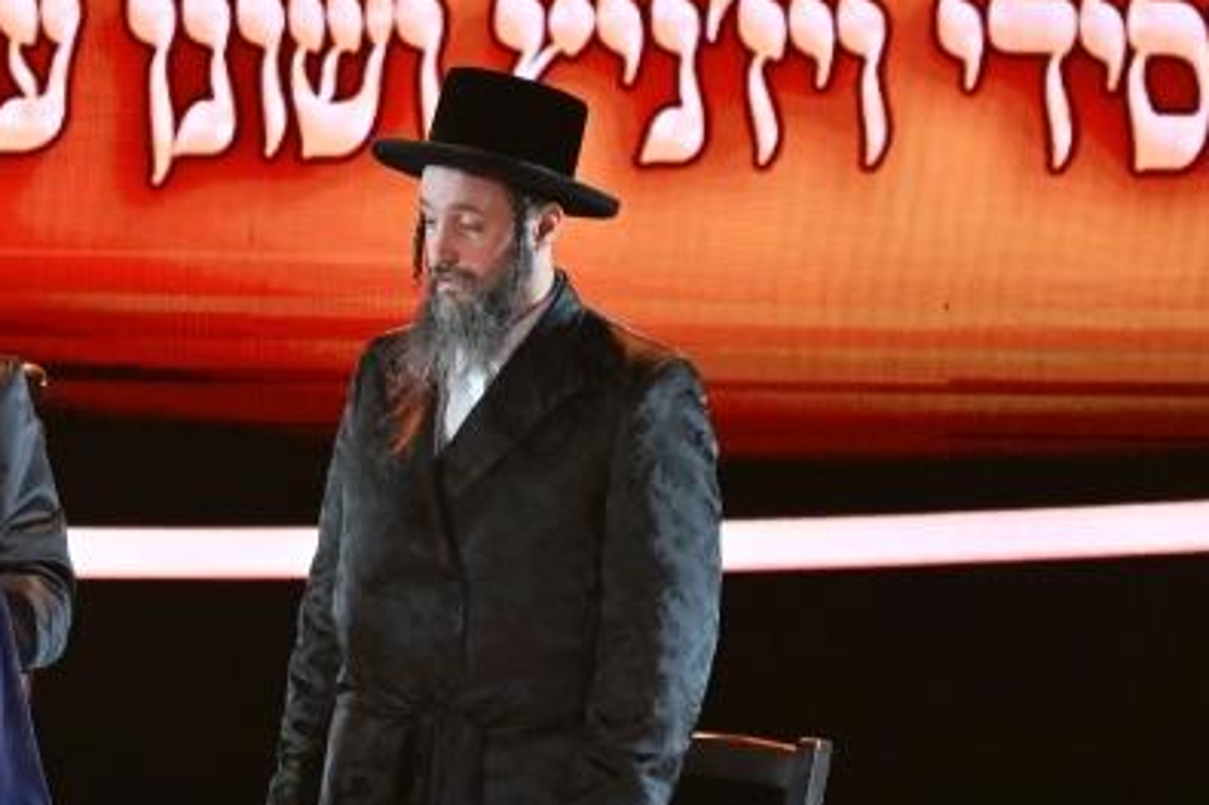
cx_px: 43
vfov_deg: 1.8
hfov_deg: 2.7
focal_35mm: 778
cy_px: 548
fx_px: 26116
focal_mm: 200
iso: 250
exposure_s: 1/320
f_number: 2.8
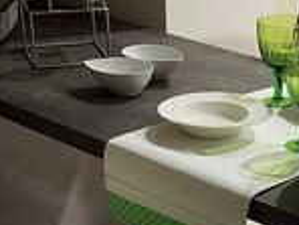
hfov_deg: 20.2
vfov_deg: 14.7
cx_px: 198
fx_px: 838
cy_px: 274
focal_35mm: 97
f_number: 1.8
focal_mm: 5.23
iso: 250
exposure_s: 1/24
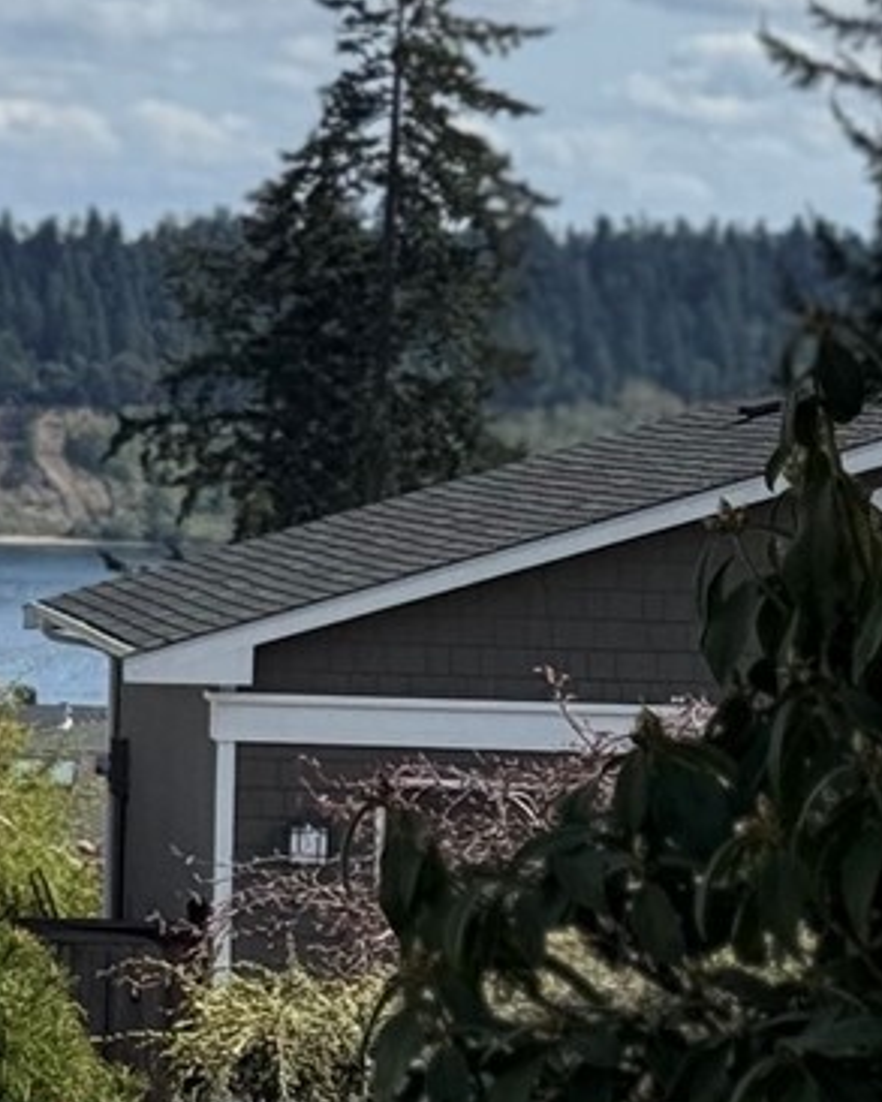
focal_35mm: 205
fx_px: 6686
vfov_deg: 9.4
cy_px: 437
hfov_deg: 7.0
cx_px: -1430
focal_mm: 6.76
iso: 64
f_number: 1.78
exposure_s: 1/5376
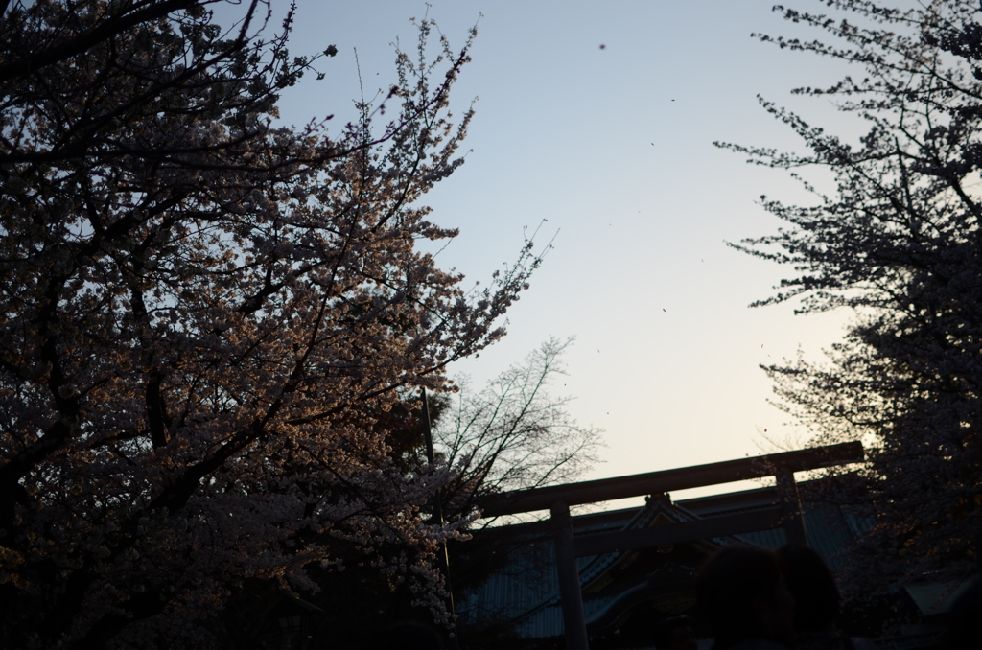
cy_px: 325
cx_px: 491
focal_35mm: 52
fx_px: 1429
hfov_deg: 37.9
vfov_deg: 25.6
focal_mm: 35
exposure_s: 1/5000
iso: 100
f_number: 1.8
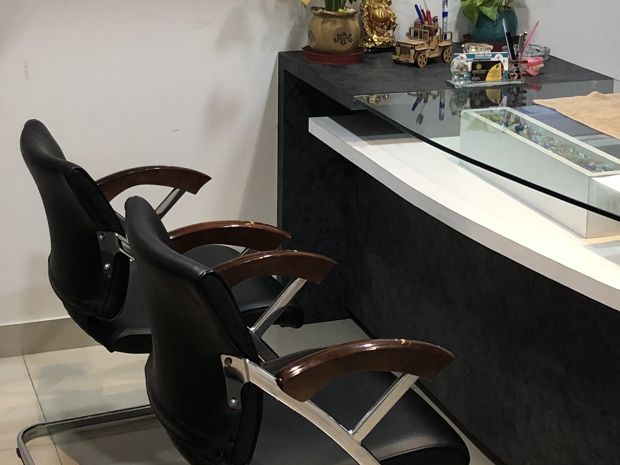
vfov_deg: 19.2
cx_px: 361
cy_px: 101
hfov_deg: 25.6
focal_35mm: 76
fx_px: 1361
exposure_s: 1/20
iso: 40
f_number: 1.8
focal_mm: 4
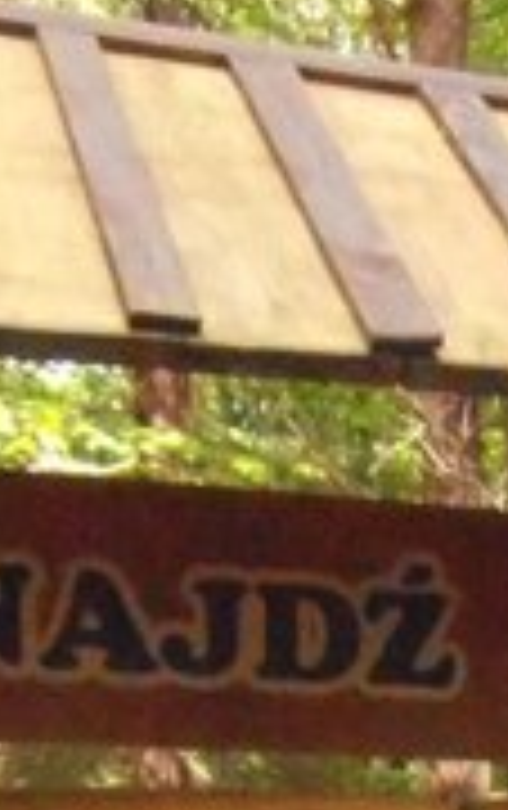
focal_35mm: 110
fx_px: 2429
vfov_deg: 17.3
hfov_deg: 11.4
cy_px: 1154
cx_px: 782
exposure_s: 1/640
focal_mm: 4.2
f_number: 3
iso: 1600
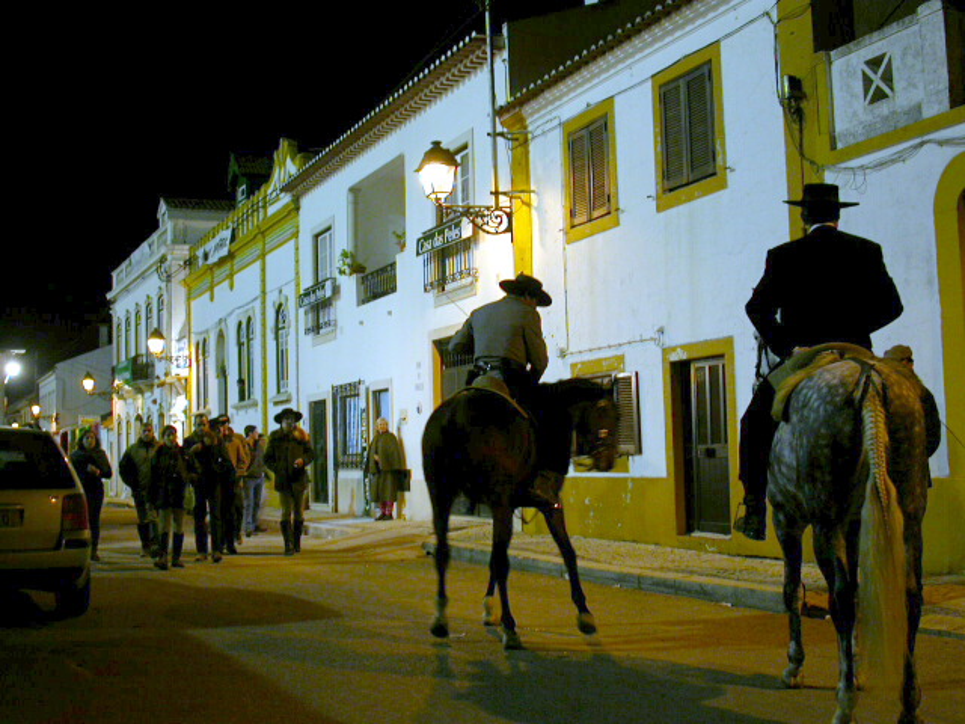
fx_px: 1282
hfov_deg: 41.2
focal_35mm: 46
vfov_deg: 31.5
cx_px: 482
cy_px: 362
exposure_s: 1/28.2
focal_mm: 9.6
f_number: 2.8
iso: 100
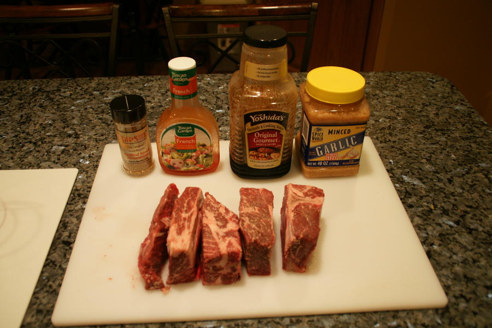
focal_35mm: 33
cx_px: 246
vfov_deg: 40.0
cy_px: 164
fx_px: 451
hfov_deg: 57.2
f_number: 3.5
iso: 500
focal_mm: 22
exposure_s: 1/40
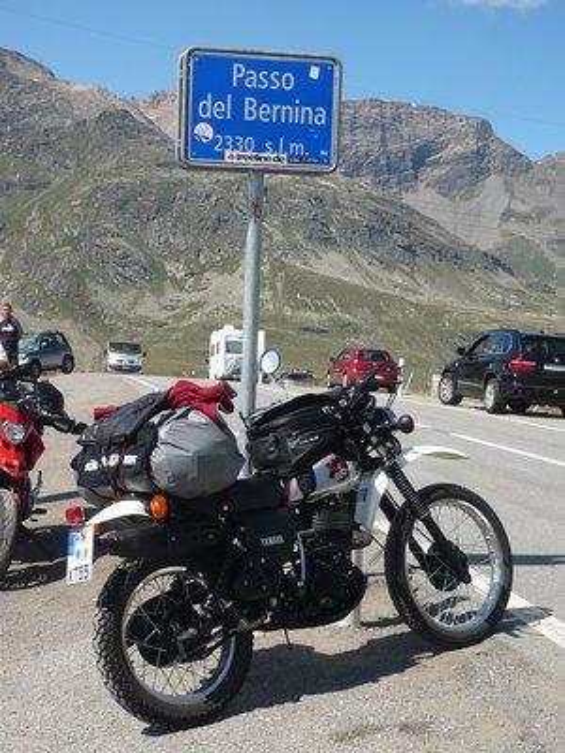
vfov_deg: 30.7
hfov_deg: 23.3
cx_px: 282
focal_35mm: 63
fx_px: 1371
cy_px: 376
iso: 100
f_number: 11
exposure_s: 1/160
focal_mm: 10.4
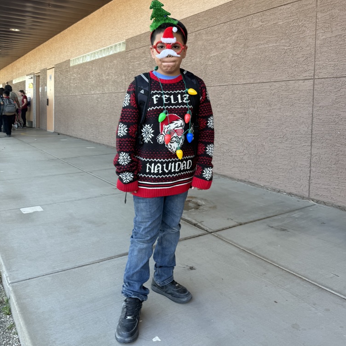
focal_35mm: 29
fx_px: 328
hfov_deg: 55.6
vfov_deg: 54.9
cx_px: 176
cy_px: 126
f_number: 1.78
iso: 64
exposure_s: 1/254
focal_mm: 6.76
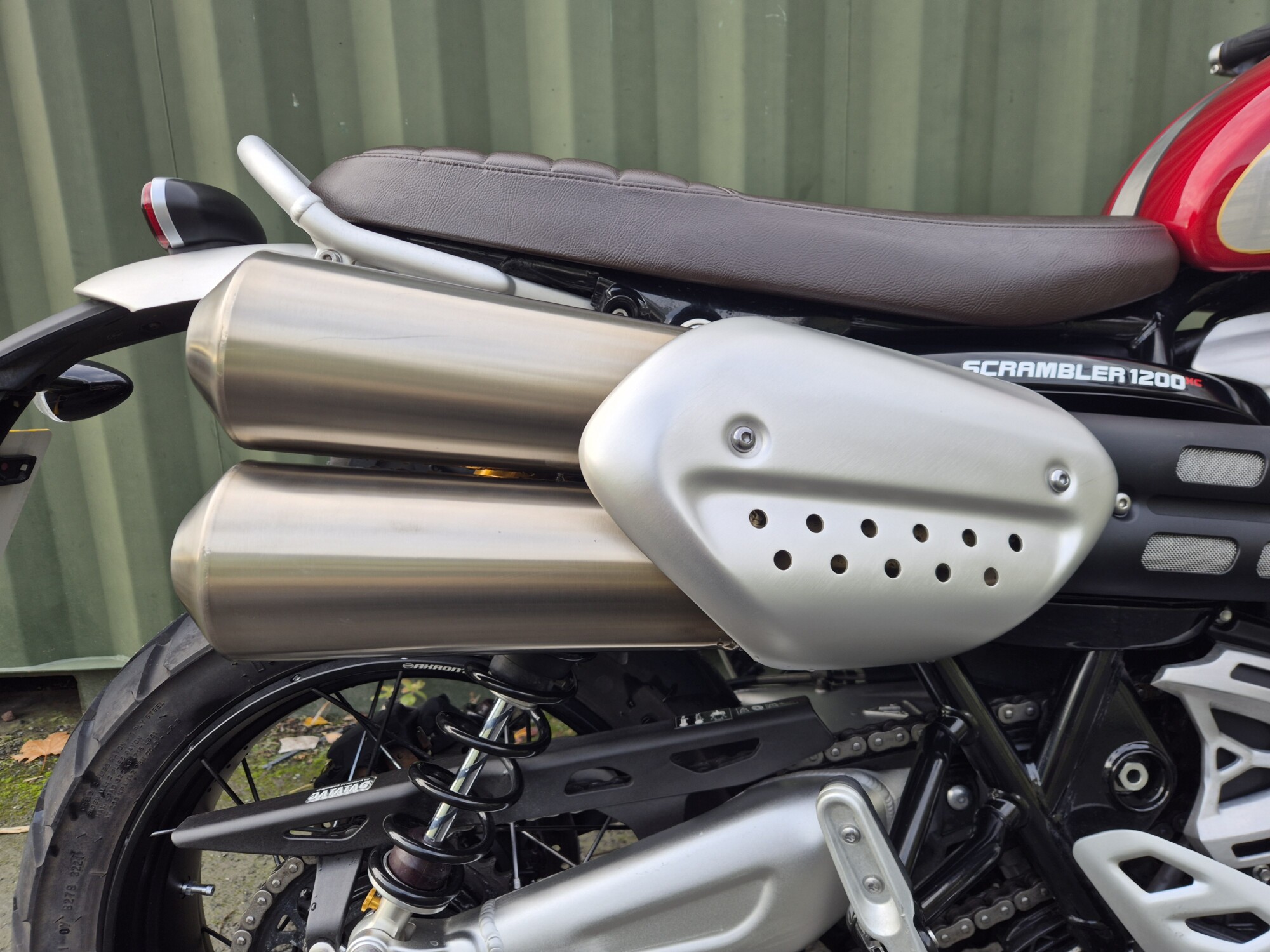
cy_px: 476
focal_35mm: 23
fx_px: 844
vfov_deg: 58.9
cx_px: 635
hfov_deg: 73.9
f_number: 1.8
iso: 25
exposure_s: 1/215
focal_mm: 5.4
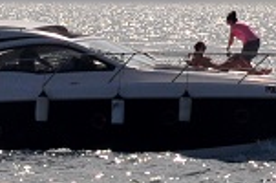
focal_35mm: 892
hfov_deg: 2.3
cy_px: -80
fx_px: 6824
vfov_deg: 1.5
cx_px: 282
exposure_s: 1/800
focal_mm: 90
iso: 250
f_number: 14
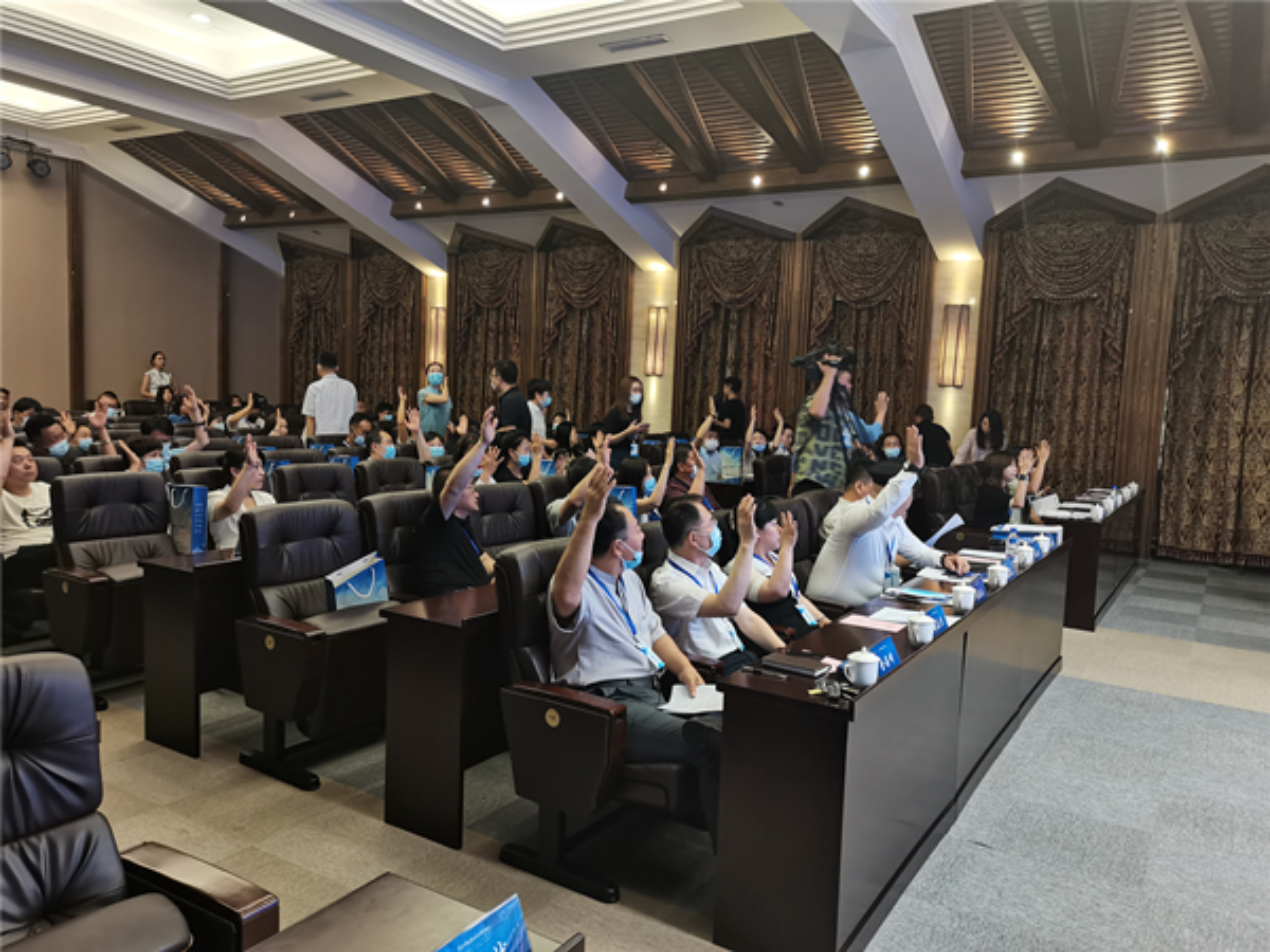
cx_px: 635
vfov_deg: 53.1
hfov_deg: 67.3
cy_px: 476
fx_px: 954
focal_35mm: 26
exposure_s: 1/50
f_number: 1.8
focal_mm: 5.58
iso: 400
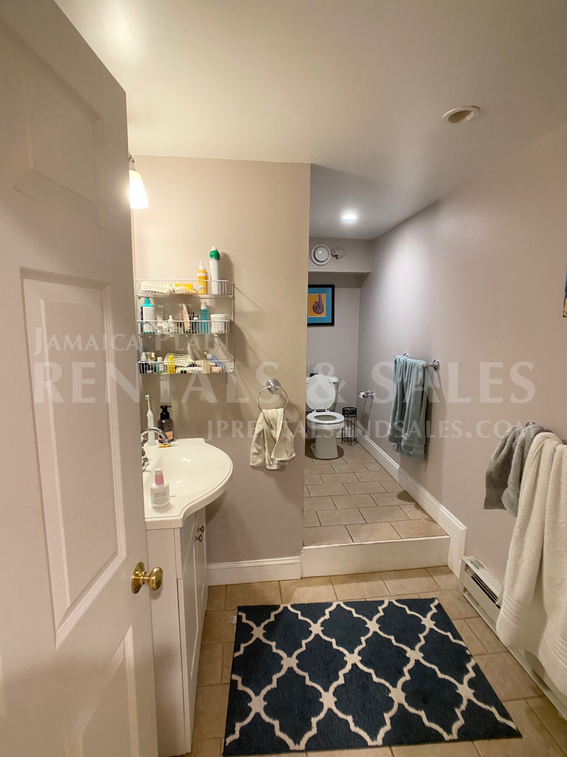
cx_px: 284
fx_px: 568
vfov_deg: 67.3
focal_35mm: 26
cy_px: 378
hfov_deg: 53.1
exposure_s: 1/60
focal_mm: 4.25
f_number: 1.8
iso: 320
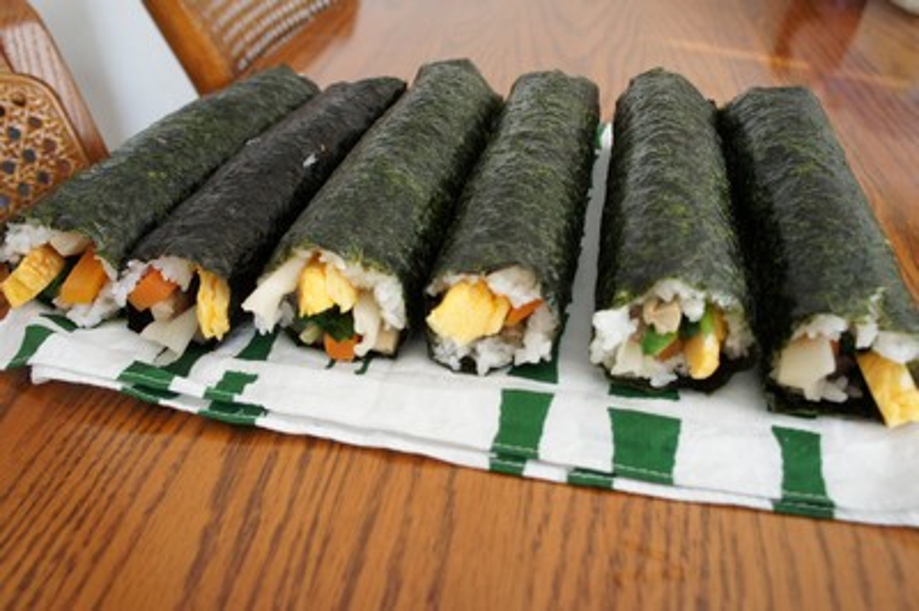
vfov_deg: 43.5
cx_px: 460
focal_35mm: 30
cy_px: 306
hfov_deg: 62.0
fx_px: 765
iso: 250
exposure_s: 1/30
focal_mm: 20
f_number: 5.6
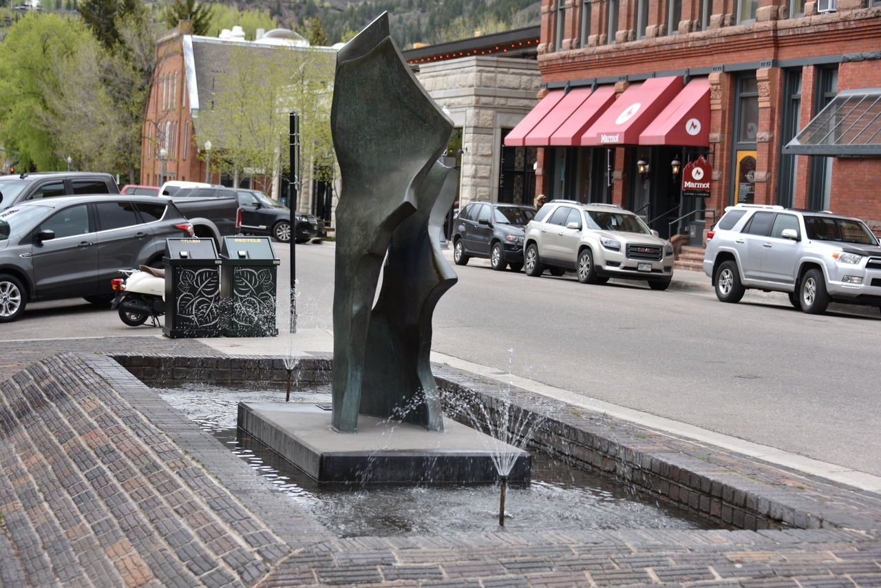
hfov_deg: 29.6
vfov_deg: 20.0
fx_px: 1664
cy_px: 294
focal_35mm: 68
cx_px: 440
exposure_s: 1/160
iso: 100
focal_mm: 68
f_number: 5
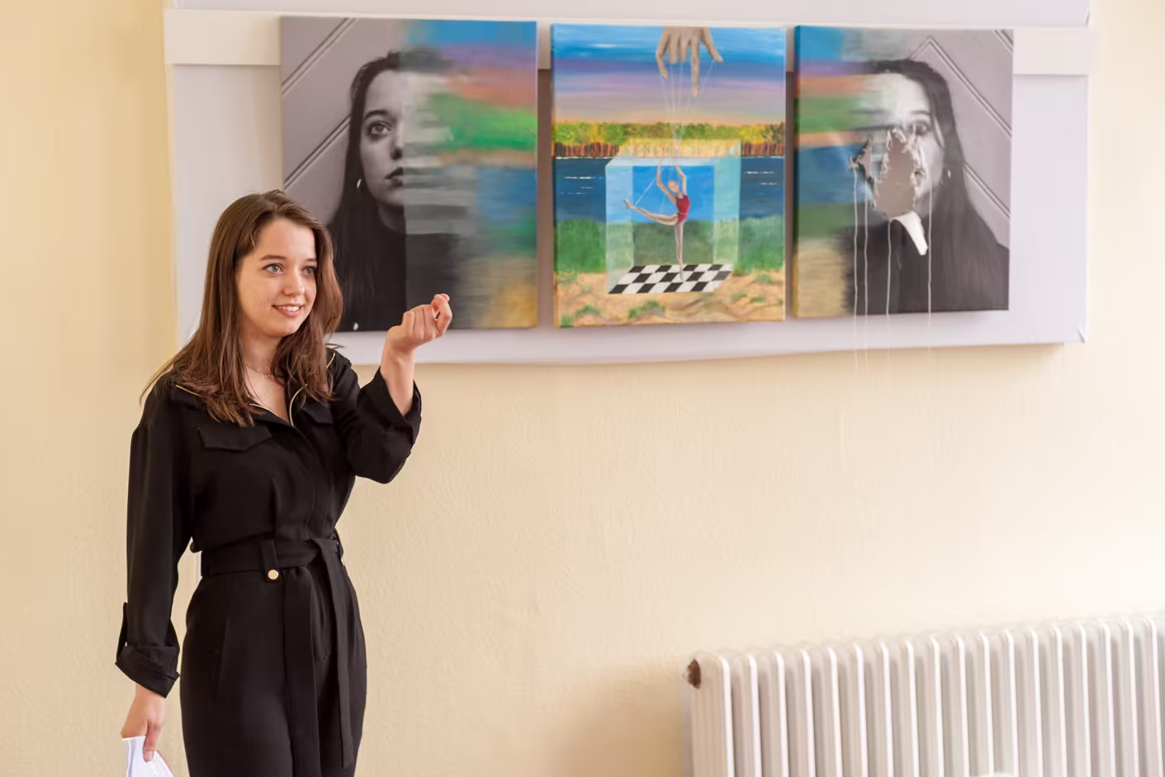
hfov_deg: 38.9
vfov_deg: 26.5
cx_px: 575
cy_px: 390
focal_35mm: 51
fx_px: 1650
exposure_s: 1/125
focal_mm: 50
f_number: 3.5
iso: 320
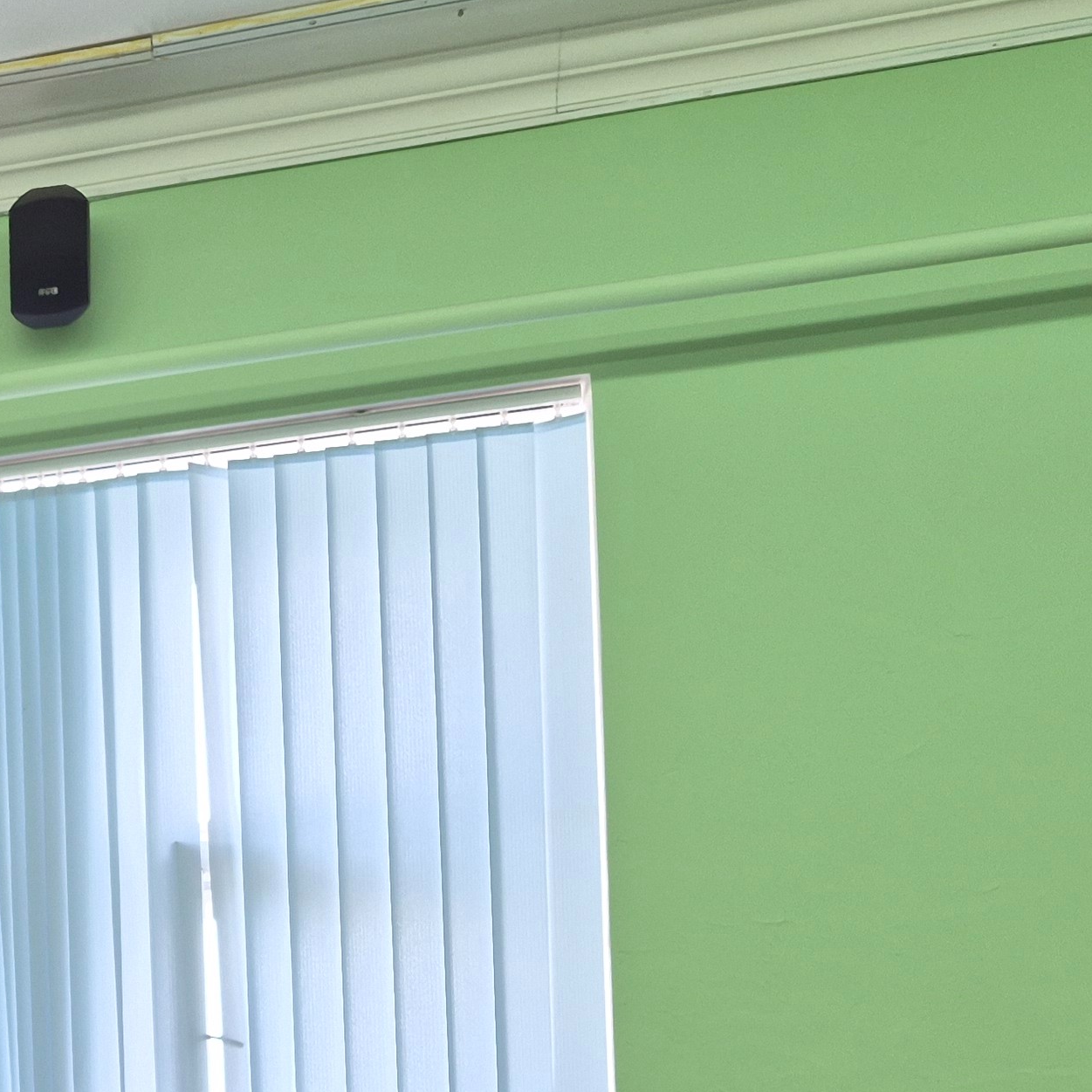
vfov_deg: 24.5
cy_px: 1238
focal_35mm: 65
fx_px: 2320
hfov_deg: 22.5
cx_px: -470
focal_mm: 5.4
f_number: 1.8
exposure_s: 1/100
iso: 50
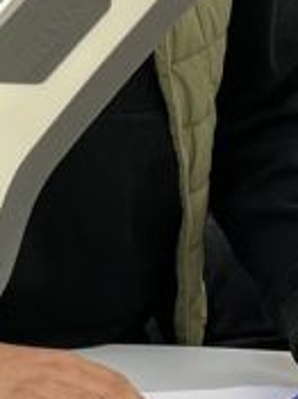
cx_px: -494
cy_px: 43
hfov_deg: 7.8
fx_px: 1965
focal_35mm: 171
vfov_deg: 11.5
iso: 64
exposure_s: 1/100
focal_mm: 4.2
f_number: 1.6
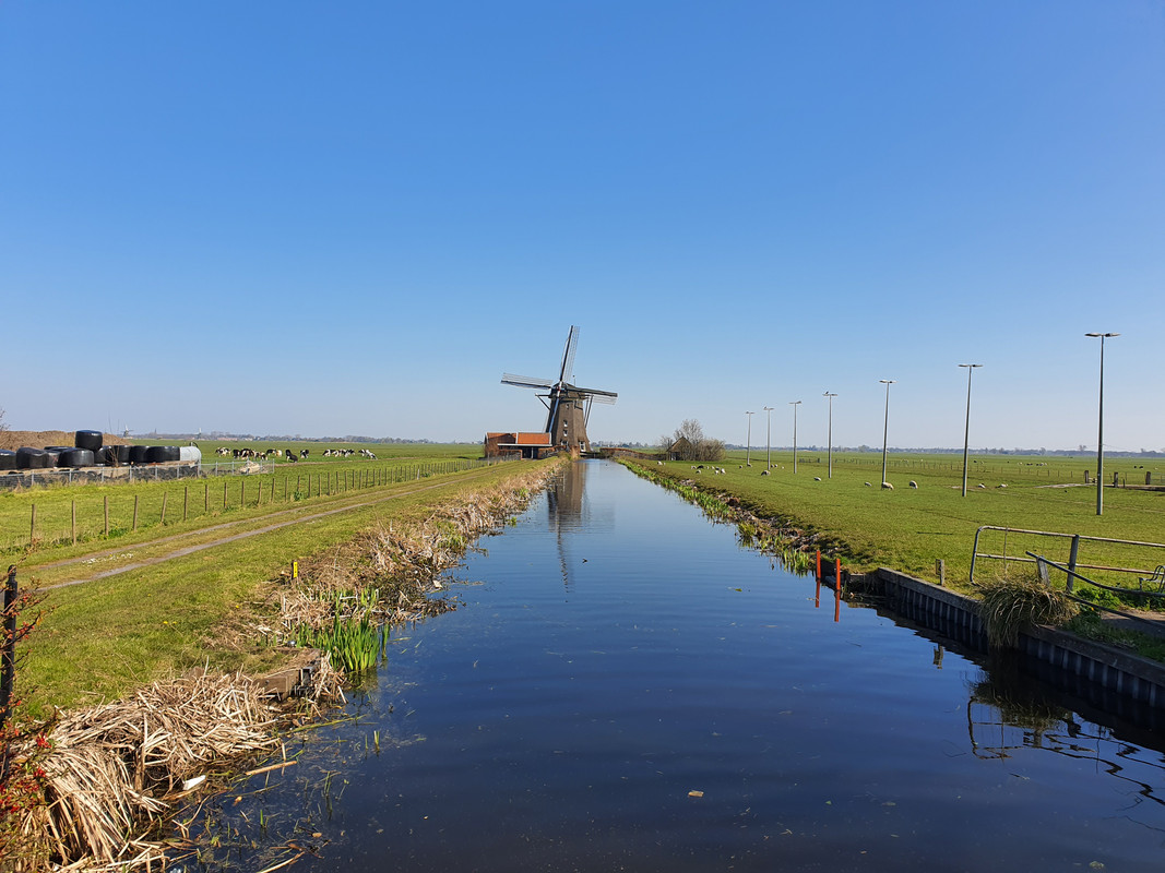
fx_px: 875
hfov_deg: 67.3
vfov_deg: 53.1
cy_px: 436
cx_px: 582
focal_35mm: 26
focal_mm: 4.3
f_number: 2.4
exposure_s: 1/1524
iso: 50
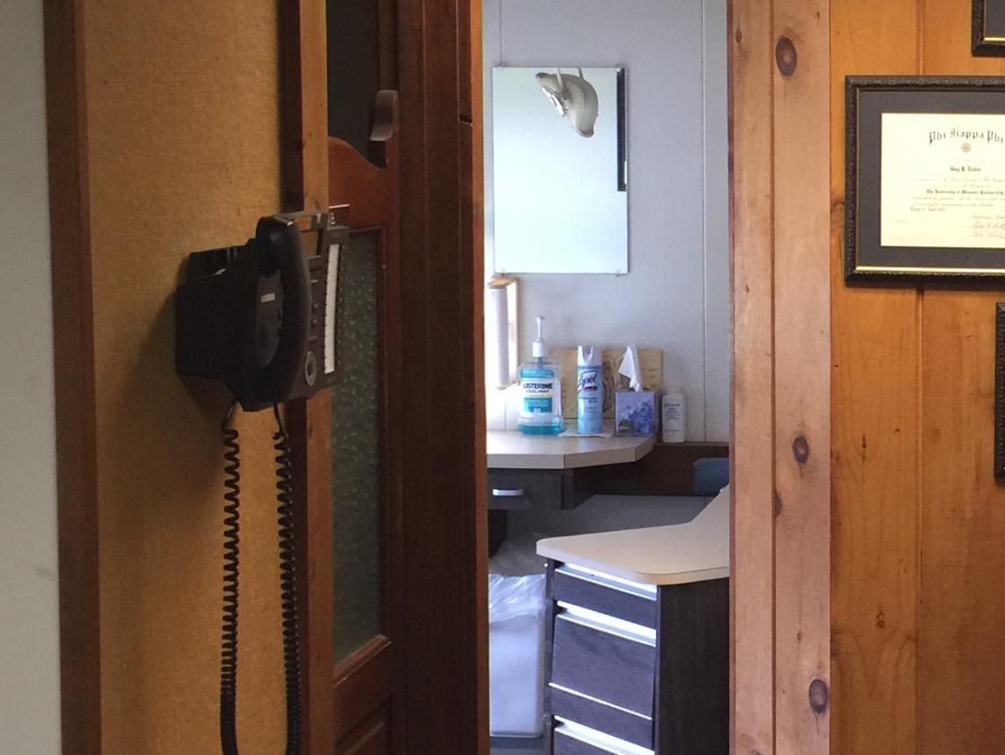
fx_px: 2265
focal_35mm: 78
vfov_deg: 18.9
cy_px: 306
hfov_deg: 24.2
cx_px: 932
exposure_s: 1/15
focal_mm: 4.15
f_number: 2.2
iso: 64
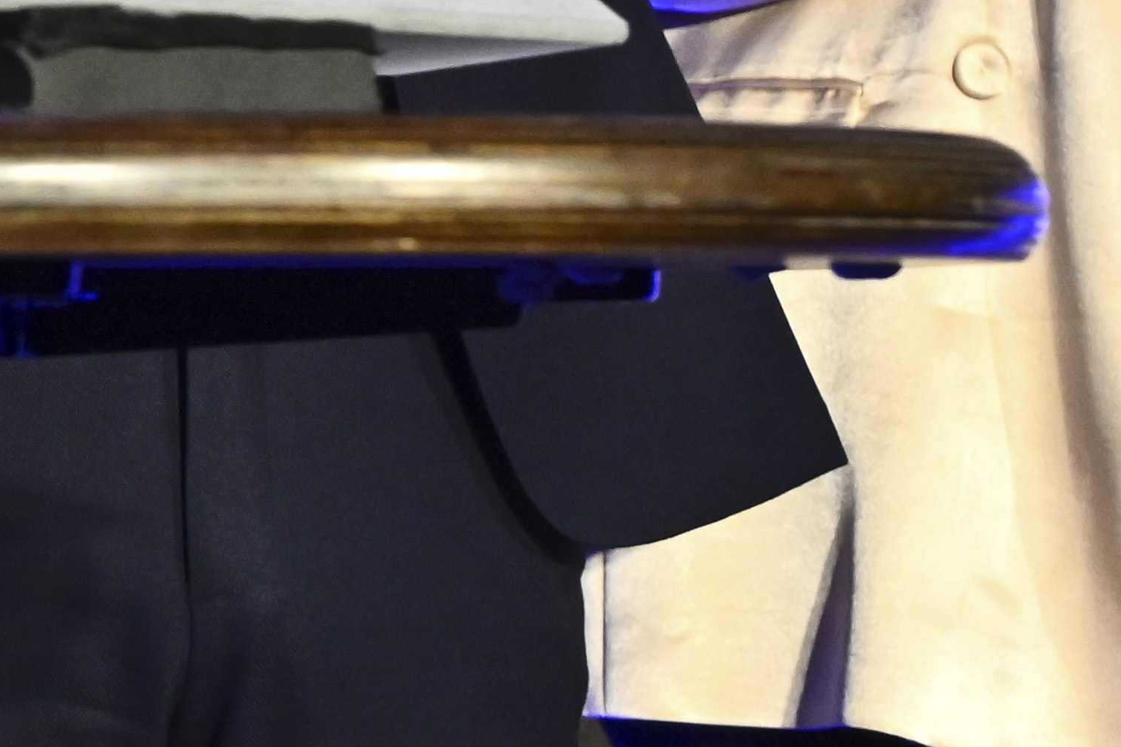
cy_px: -577
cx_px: -1057
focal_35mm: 184
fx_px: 5721
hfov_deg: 10.4
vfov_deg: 7.3
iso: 2800
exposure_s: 1/200
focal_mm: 33.5
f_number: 4
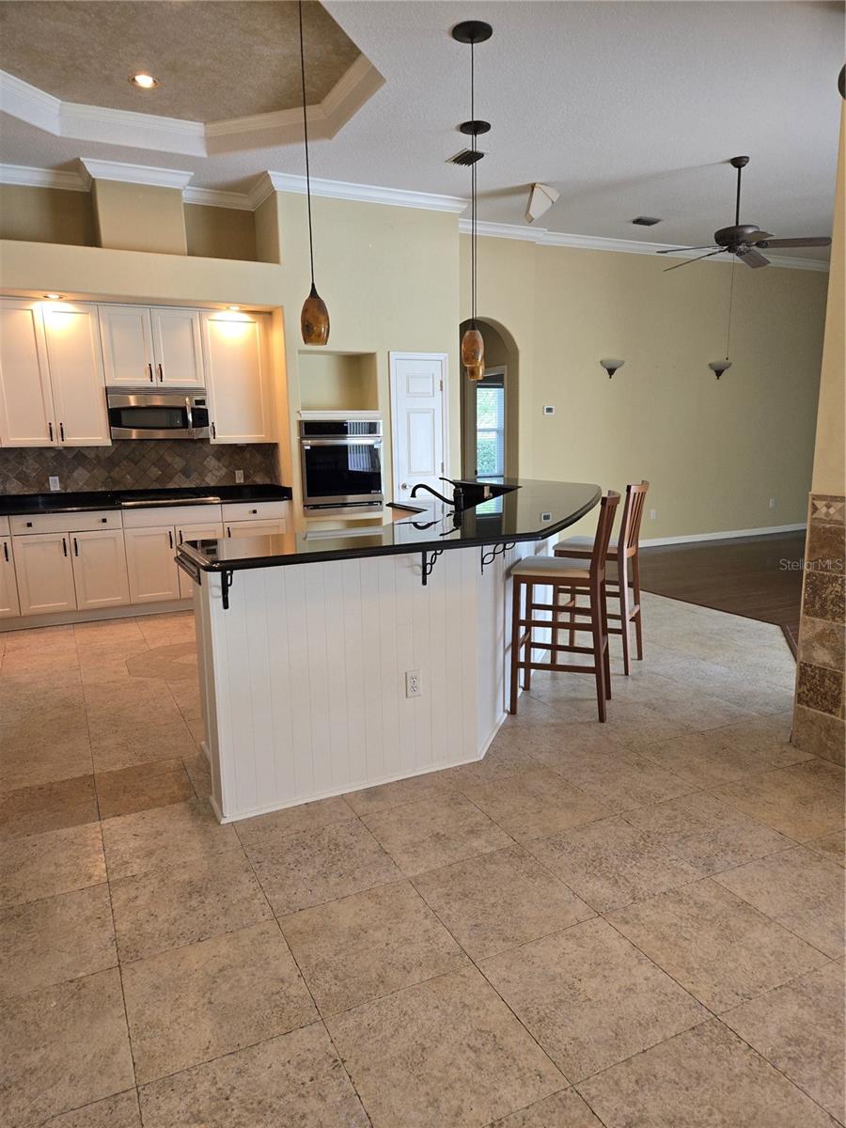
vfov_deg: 73.9
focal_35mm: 23
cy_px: 564
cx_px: 423
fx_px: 749
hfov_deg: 58.9
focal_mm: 5.4
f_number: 1.8
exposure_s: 1/30
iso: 100
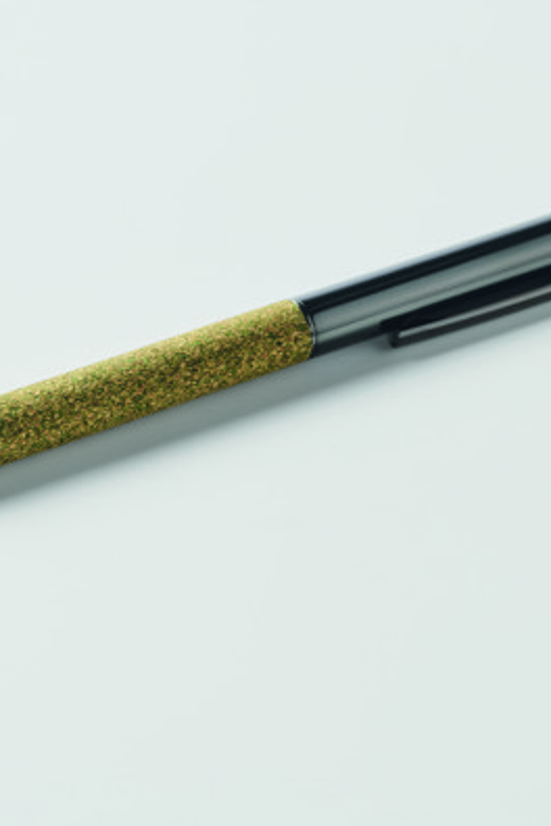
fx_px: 3650
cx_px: 23
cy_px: 415
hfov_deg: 8.6
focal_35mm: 159
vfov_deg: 12.9
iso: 80
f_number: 16
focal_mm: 105
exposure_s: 1/125
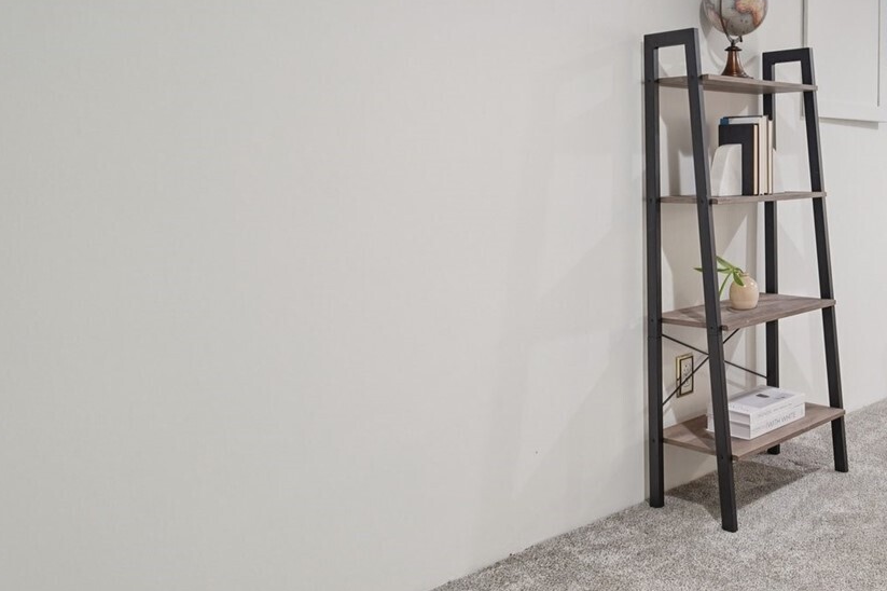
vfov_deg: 39.5
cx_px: 819
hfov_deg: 50.0
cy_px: 202
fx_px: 813
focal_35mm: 33
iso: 1600
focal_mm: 16
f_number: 8
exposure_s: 1/15
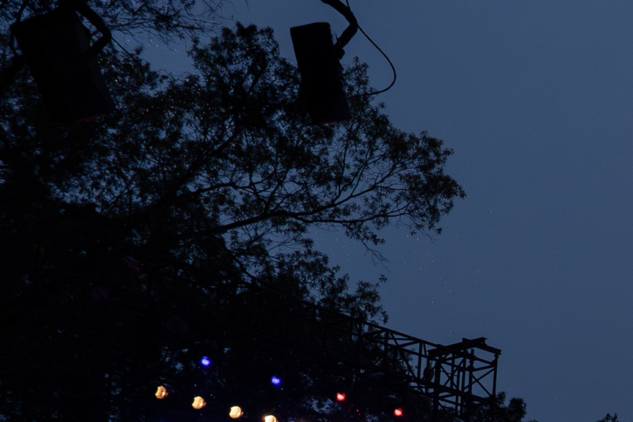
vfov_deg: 14.2
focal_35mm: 89
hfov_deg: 18.3
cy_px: 665
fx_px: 1564
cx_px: 1118
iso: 1600
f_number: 4
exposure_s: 1/320
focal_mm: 24
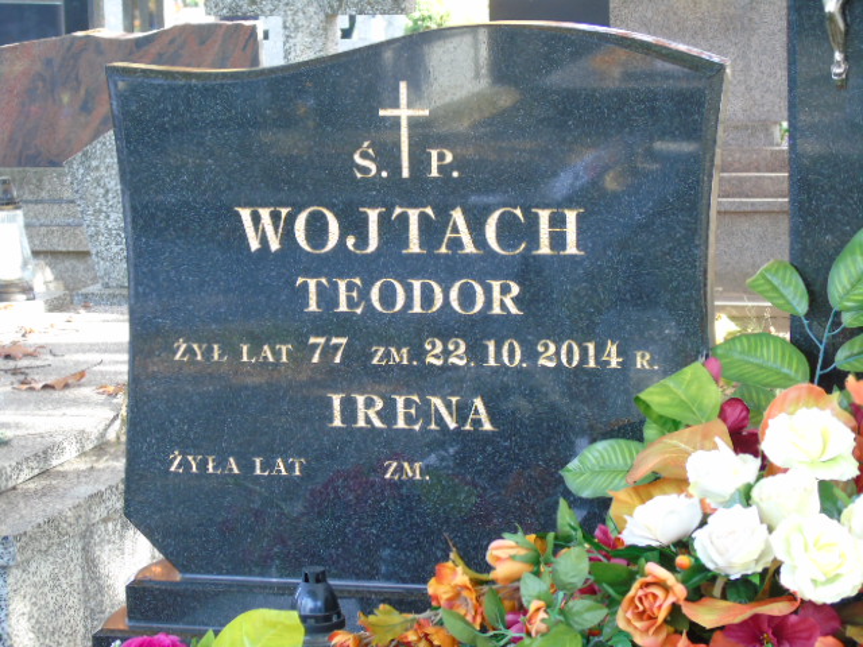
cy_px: 324
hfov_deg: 18.2
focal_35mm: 108
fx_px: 2693
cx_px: 432
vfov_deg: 13.7
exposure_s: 1/40
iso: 200
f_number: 4.4
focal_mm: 19
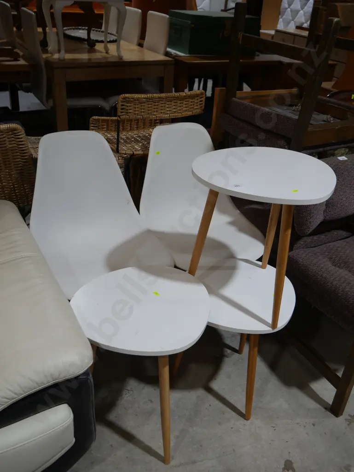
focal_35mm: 32
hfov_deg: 44.2
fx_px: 436
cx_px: 177
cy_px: 236
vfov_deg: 56.8
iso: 200
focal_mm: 16
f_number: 3.6
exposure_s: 1/125
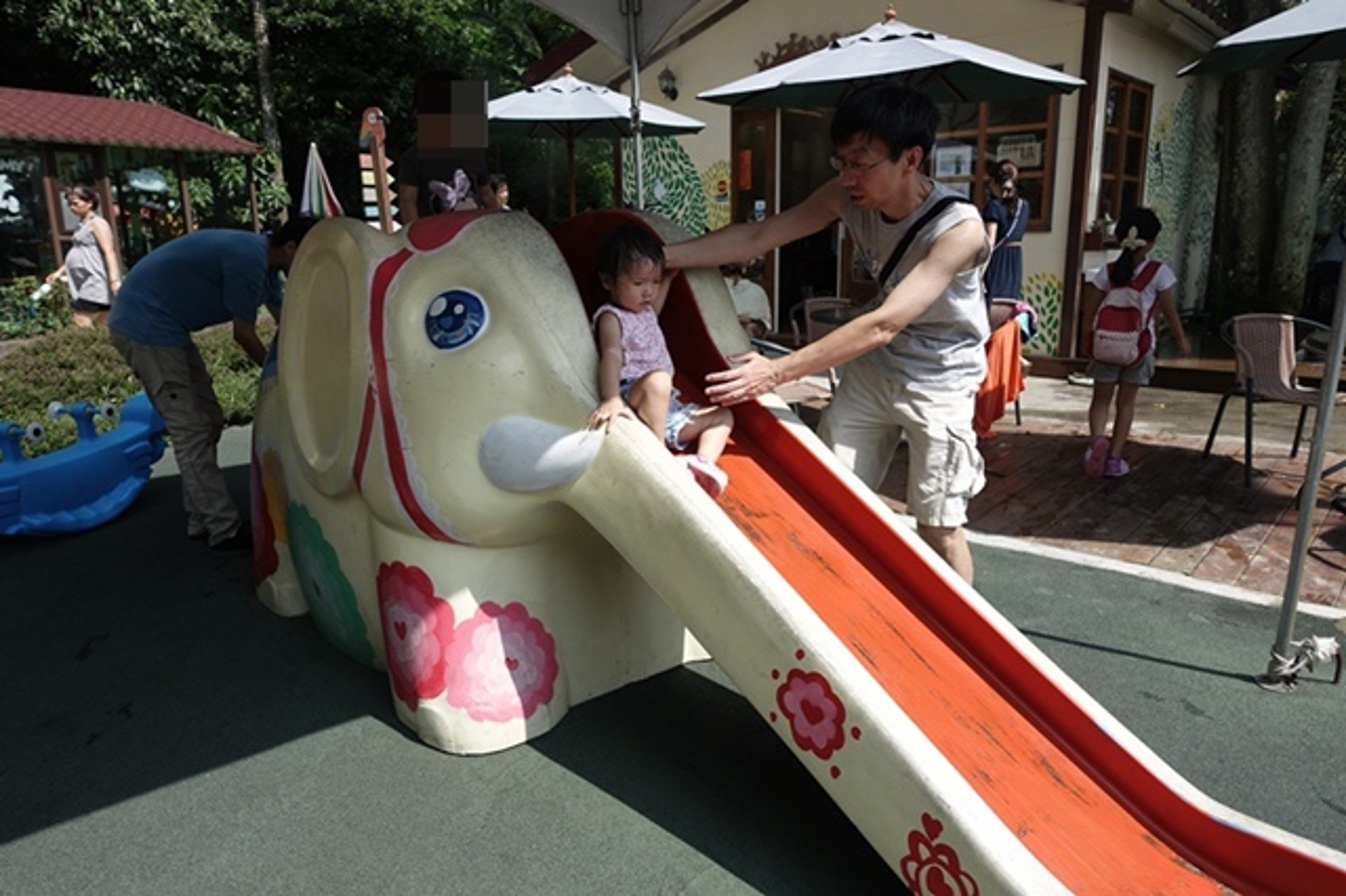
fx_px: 897
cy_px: 448
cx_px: 673
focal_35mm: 24
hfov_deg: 73.8
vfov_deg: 53.1
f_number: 2.8
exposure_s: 1/1600
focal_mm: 8.8
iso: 125
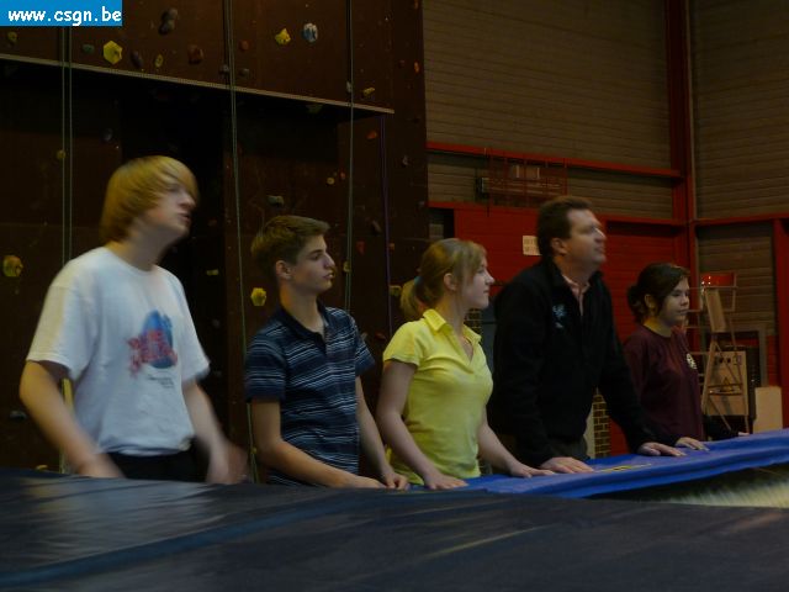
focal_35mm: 65
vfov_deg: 22.6
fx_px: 1482
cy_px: 296
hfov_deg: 29.8
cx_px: 394
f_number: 4.2
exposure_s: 1/8
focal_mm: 8
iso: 100
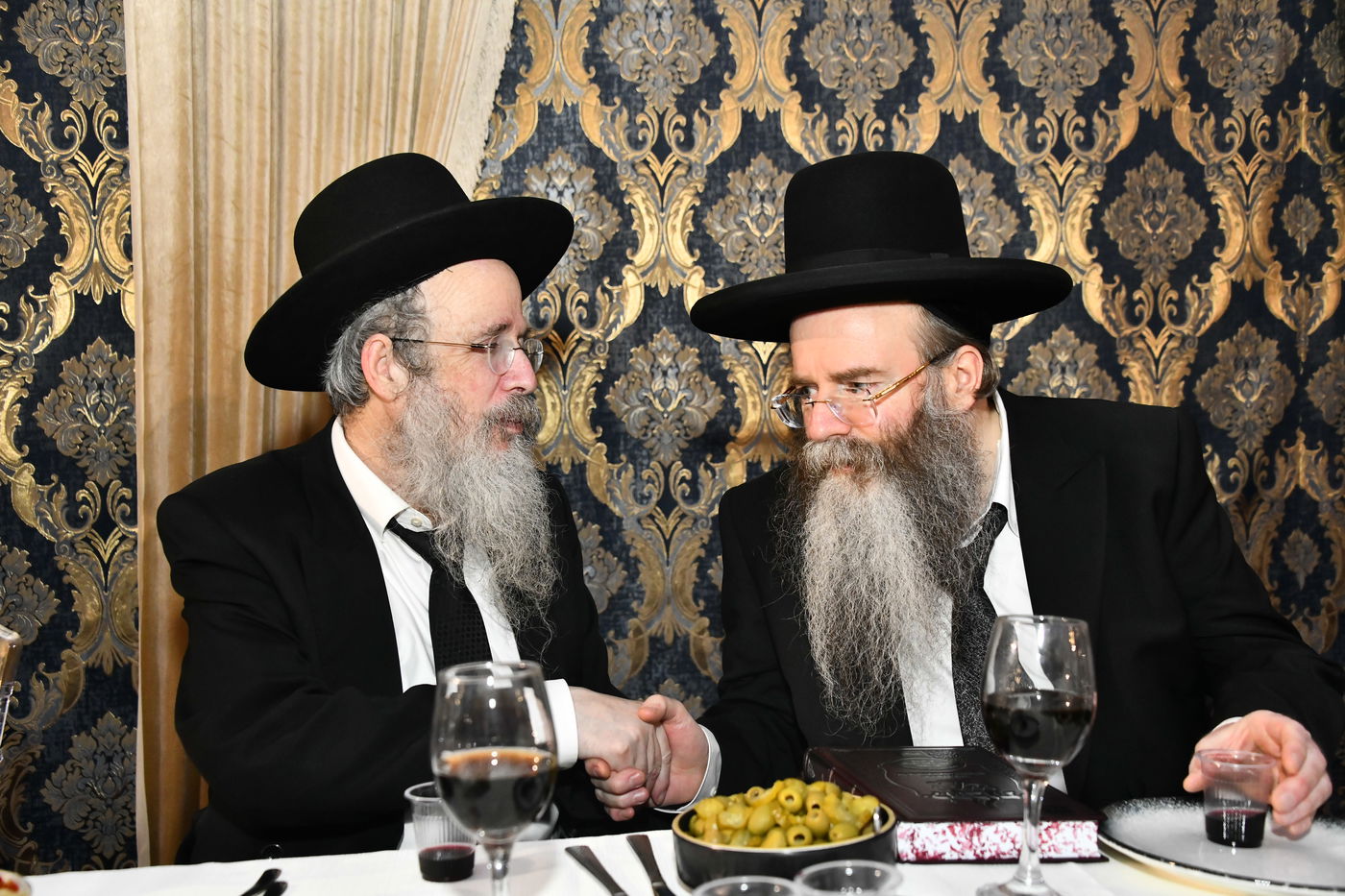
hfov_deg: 50.7
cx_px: 672
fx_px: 1419
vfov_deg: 35.0
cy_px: 448
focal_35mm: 38
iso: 2000
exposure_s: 1/100
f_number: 5.6
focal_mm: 38
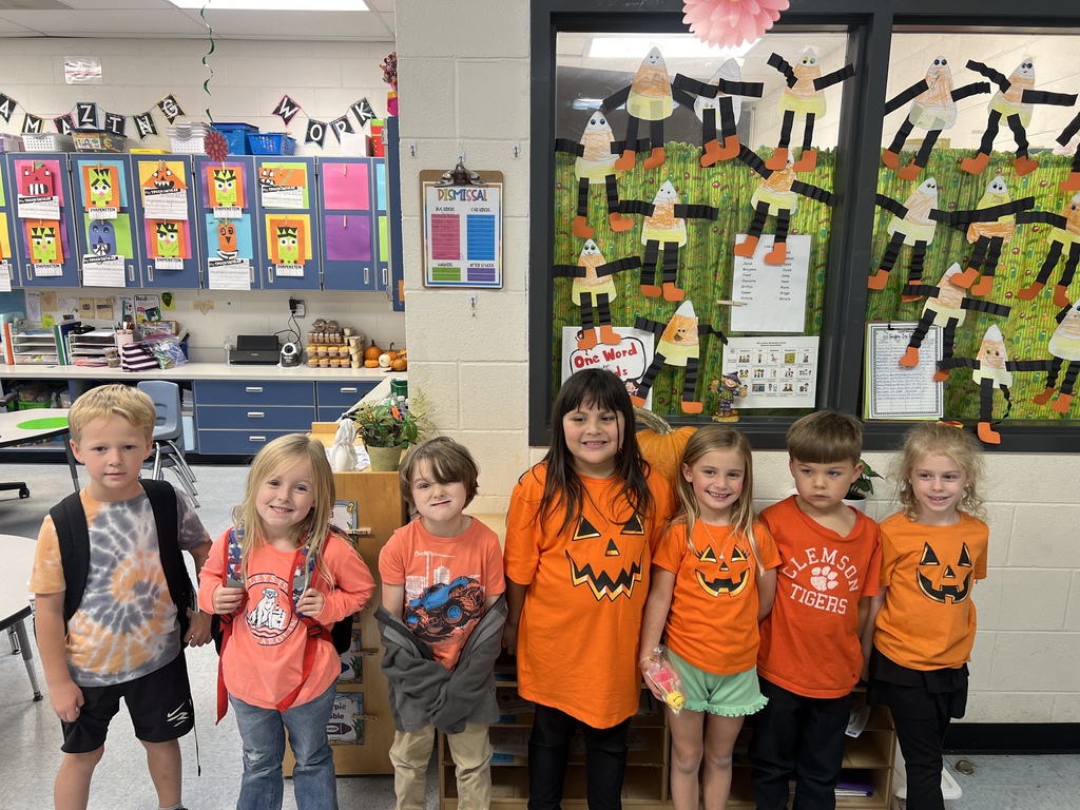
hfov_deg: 67.3
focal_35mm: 26
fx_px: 811
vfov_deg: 53.1
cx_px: 540
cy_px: 405
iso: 64
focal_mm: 5.7
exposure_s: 1/60
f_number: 1.5
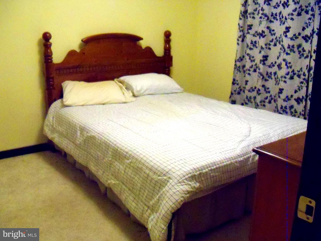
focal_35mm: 35
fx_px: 325
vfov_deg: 40.7
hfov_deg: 52.6
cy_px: 120
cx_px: 160
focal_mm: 6.2
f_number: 3.5
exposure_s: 1/50
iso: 1600
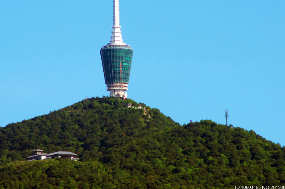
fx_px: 5281
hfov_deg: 3.1
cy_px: 55
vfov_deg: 2.1
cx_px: 117
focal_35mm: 668
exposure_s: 1/400
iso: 200
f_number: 11
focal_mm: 300
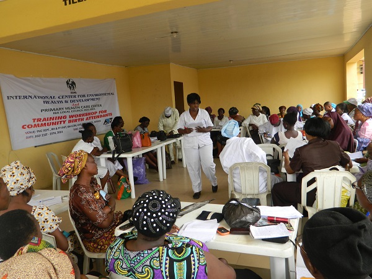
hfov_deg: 63.4
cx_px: 186
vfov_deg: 49.7
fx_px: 301
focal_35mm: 28
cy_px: 140
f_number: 3.2
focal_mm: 5.1
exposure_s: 1/100
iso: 80
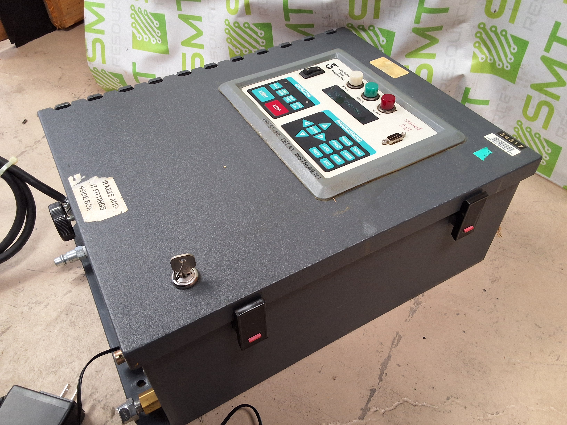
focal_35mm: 28
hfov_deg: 63.4
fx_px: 459
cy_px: 212
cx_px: 284
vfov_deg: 49.7
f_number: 1.9
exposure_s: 1/30
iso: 160
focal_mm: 2.91
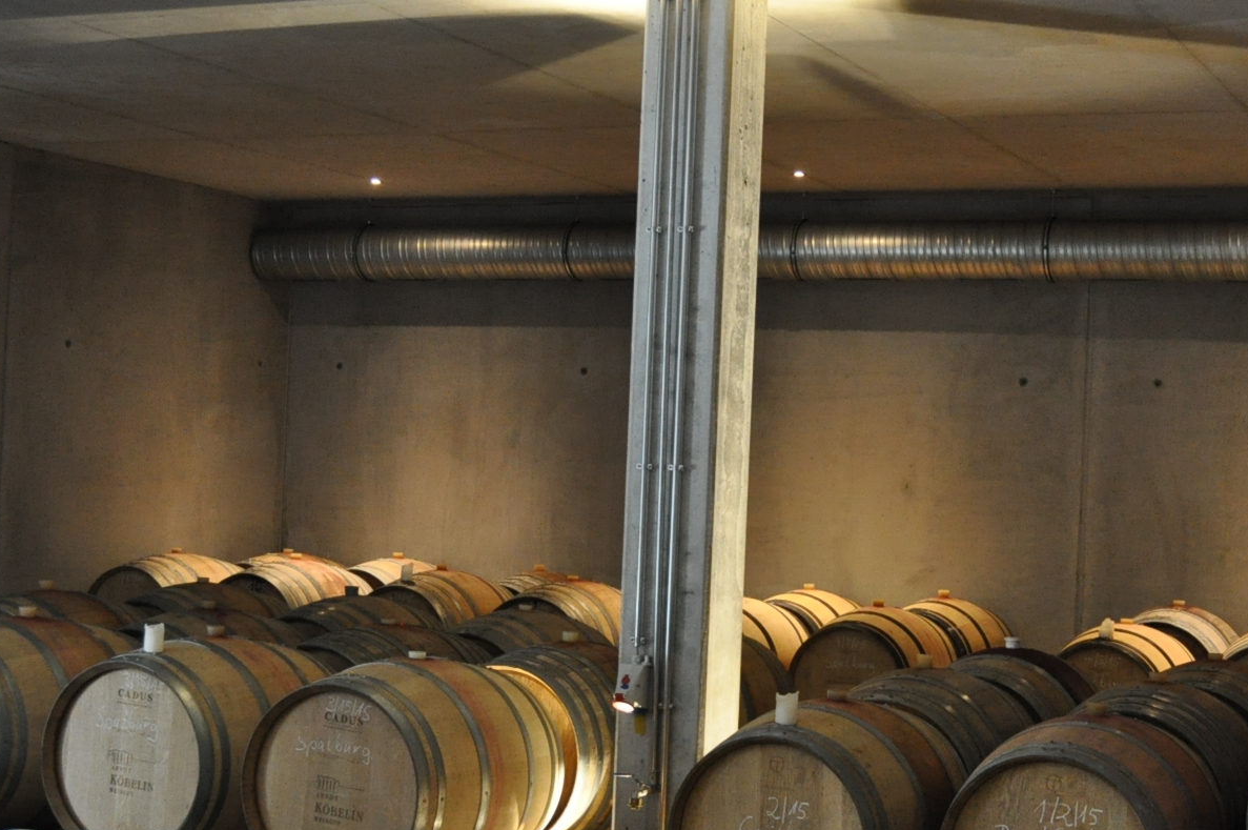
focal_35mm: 65
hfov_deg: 30.9
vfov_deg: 20.9
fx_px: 2251
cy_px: 463
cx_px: 725
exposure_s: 1/25
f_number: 3.8
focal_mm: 24
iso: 1600
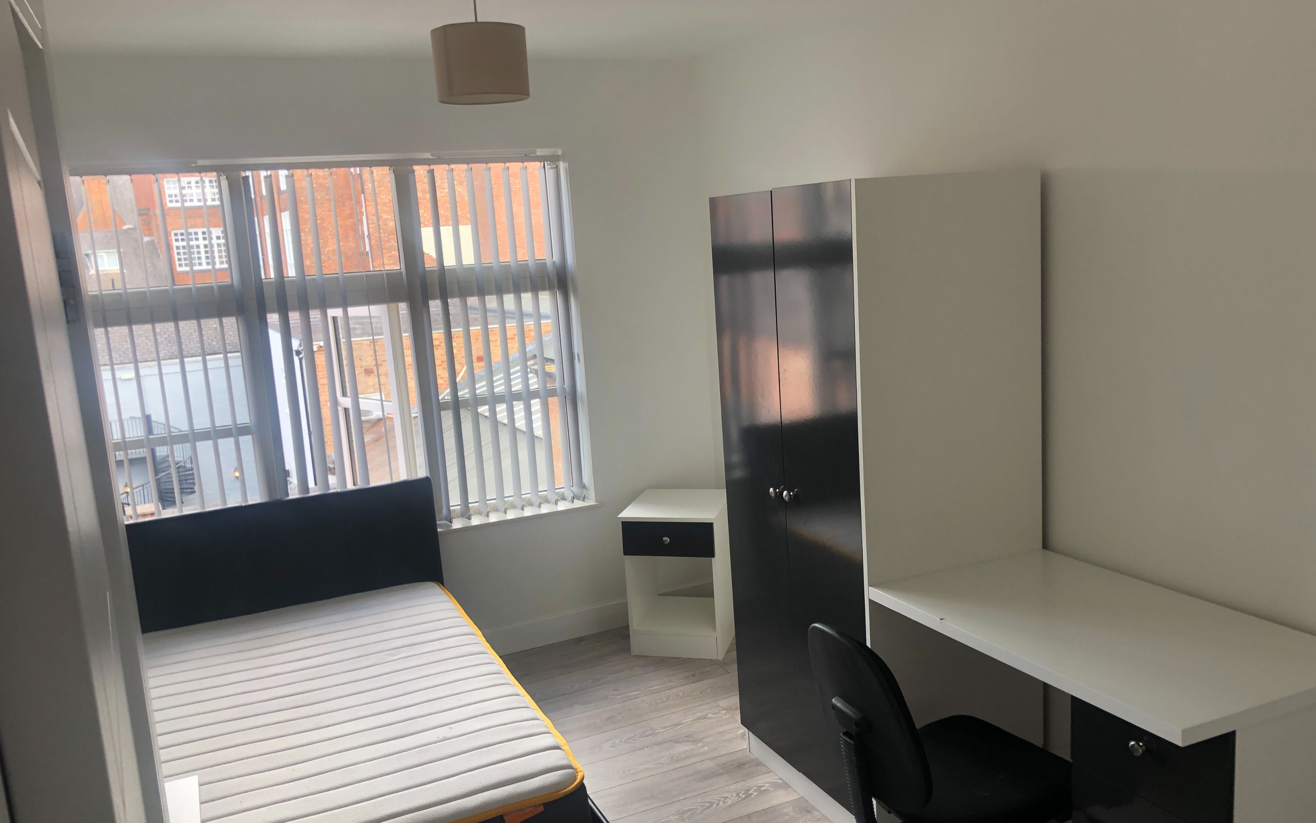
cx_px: 659
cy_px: 440
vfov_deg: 41.8
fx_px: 1076
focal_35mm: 30
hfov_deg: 62.9
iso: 50
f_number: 1.8
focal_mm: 4
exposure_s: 1/120
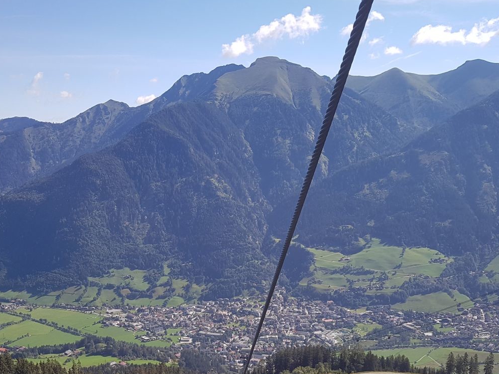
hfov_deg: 44.6
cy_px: 264
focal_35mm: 42
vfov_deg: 33.9
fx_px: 606
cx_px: 205
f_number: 1.7
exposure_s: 1/277
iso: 50
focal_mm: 4.2
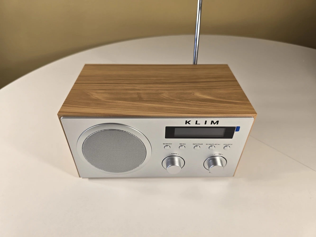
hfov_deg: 73.9
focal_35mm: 23
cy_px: 118
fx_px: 210
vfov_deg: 58.9
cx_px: 158
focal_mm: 6.3
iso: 25
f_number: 1.7
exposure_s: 1/100
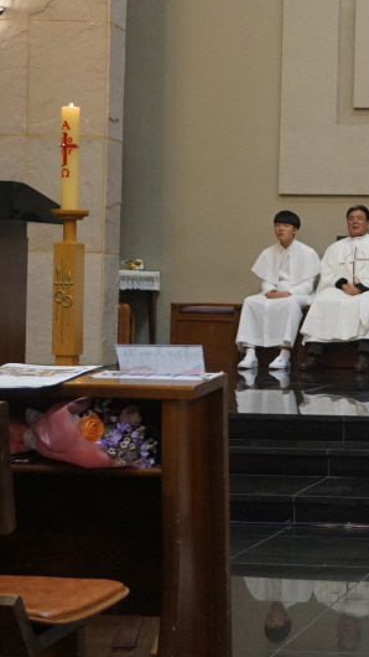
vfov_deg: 28.6
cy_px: 279
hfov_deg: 14.7
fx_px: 1287
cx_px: 610
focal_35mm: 74
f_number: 4.5
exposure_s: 1/160
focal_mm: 25
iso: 1600
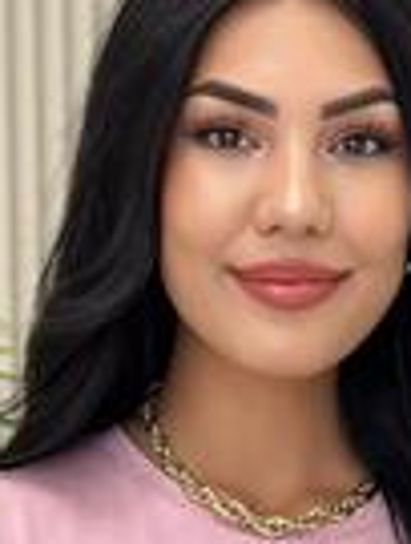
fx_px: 2978
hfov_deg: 7.9
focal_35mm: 189
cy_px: 880
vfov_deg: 10.0
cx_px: 306
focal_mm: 6.86
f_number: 1.78
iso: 80
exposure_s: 1/251
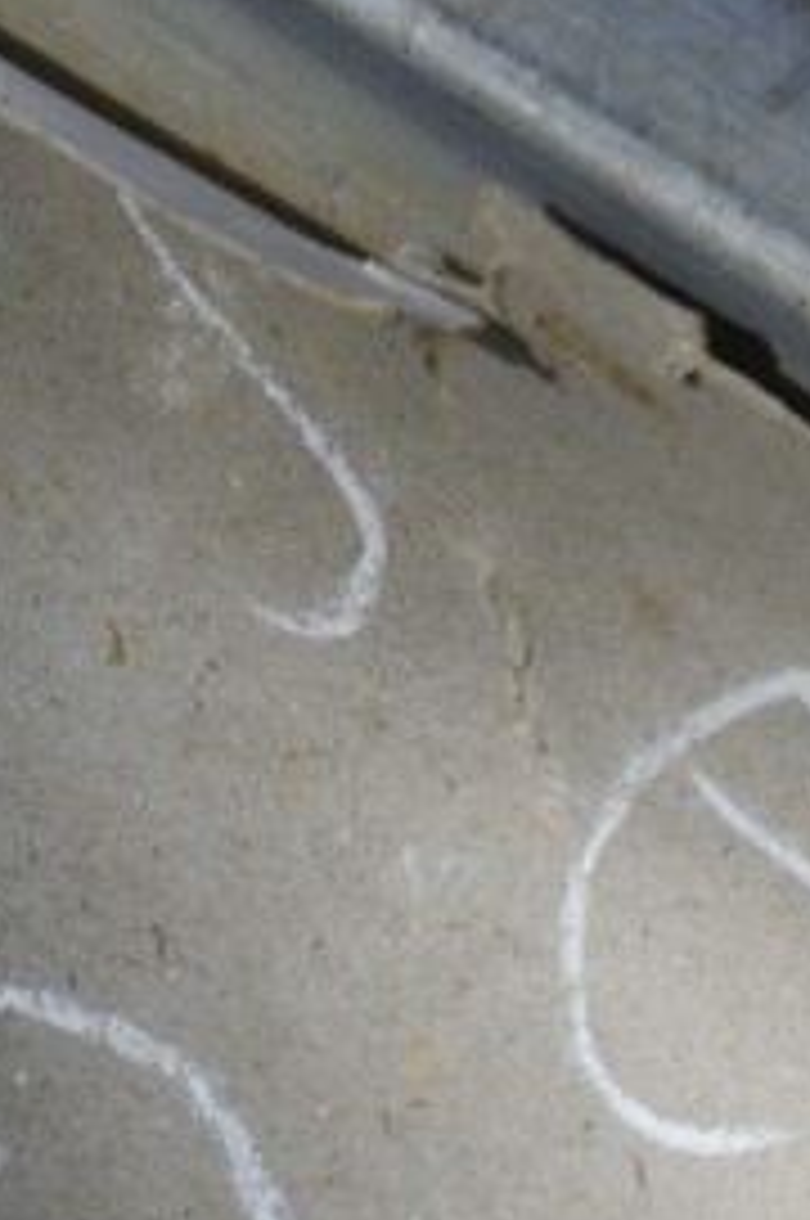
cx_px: -297
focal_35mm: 414
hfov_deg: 3.3
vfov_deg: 4.8
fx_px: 14007
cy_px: 2971
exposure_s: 1/60
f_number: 18
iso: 400
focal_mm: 70
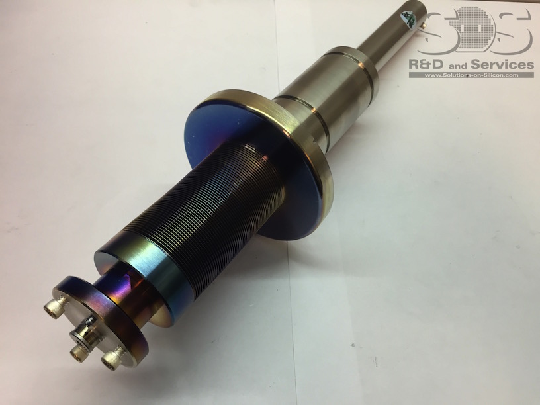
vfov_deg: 48.2
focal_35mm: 29
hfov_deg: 61.7
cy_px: 202
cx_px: 270
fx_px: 452
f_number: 2.2
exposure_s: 1/33
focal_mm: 4.15
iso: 40
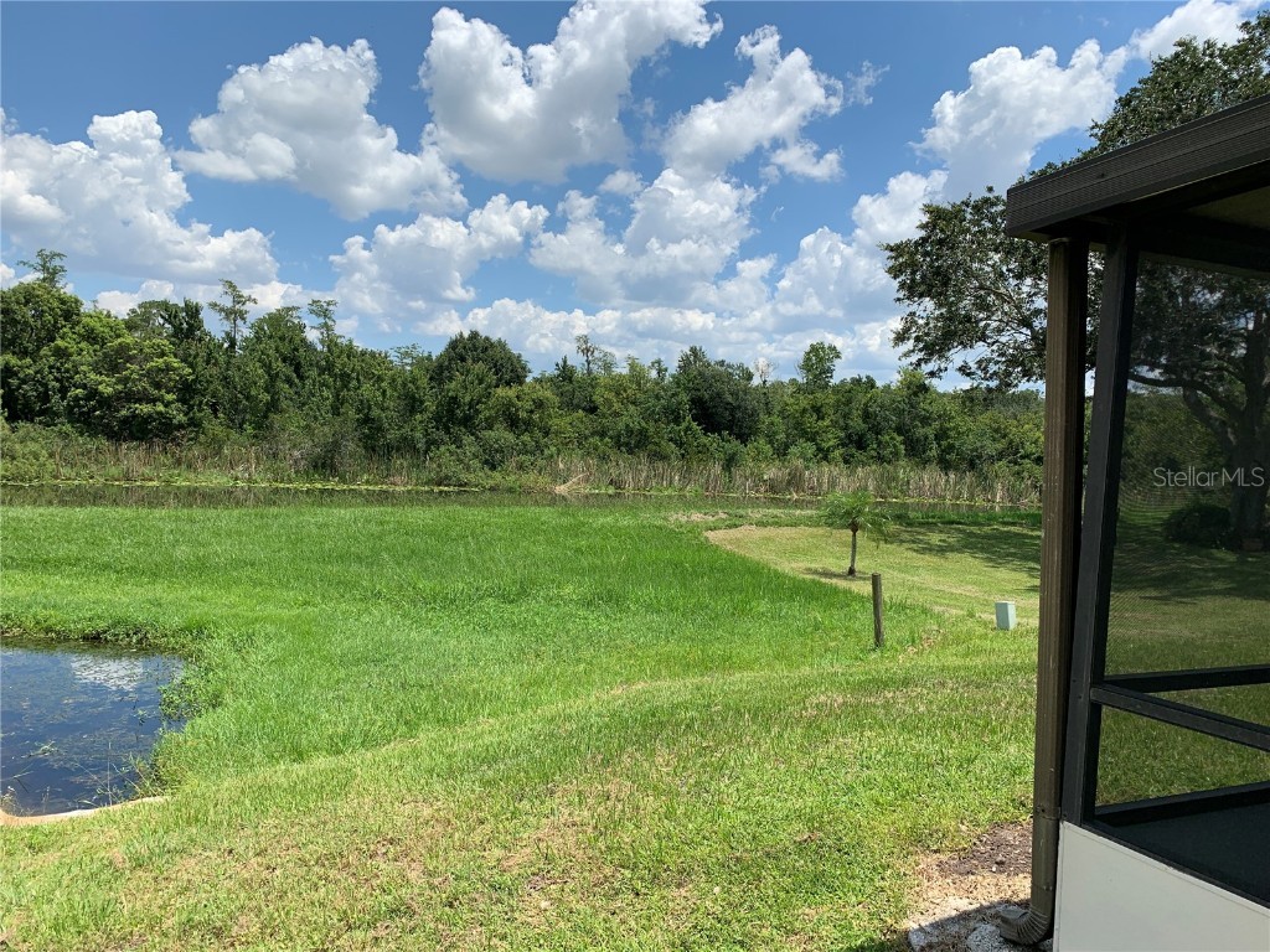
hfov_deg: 67.3
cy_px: 476
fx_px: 954
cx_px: 635
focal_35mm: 26
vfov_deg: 53.1
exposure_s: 1/2915
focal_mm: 4.25
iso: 25
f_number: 1.8
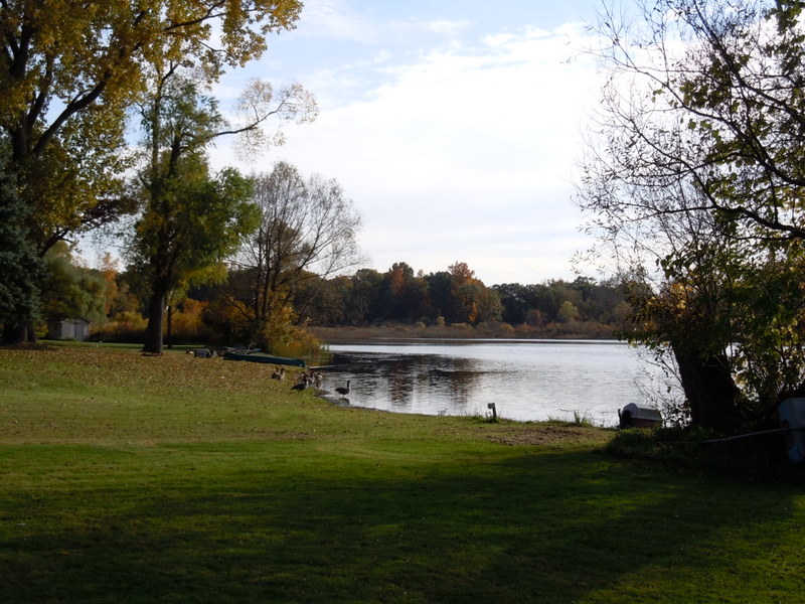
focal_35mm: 45
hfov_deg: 42.1
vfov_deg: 32.2
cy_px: 302
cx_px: 402
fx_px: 1046
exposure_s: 1/400
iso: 100
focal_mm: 8.1
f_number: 4.6
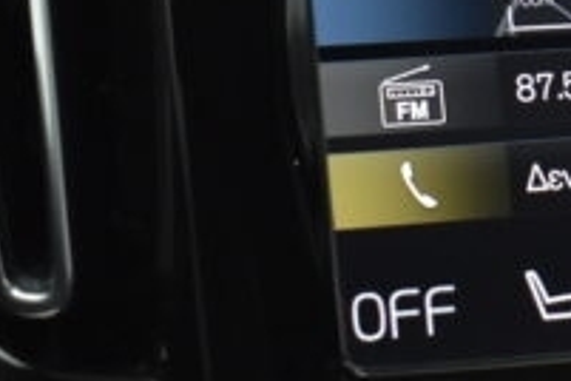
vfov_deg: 8.8
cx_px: 628
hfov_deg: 13.2
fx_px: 2427
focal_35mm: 153
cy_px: -114
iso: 1600
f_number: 3.8
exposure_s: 1/100
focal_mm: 20
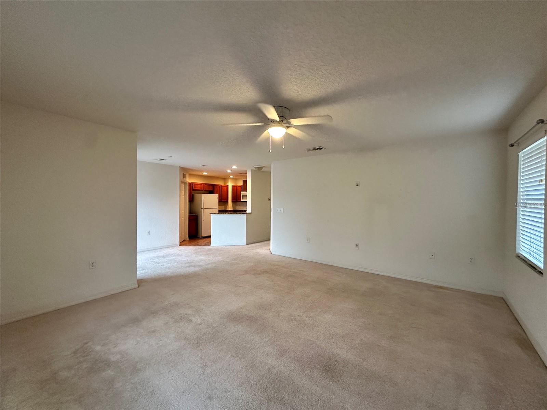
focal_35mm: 14
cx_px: 274
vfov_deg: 85.7
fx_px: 221
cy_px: 205
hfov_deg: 102.1
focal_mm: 2.22
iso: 250
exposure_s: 1/60
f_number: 2.2
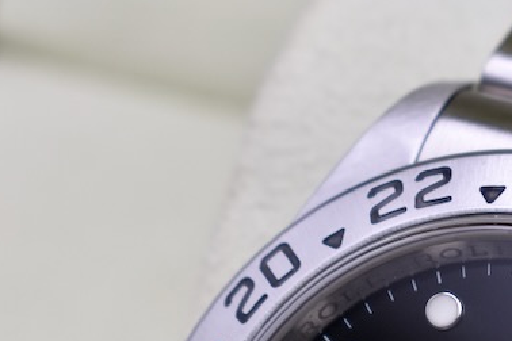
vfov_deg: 6.7
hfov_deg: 10.1
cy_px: 521
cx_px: 481
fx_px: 2887
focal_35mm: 203
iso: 400
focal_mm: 40
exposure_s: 1/125
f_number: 6.3
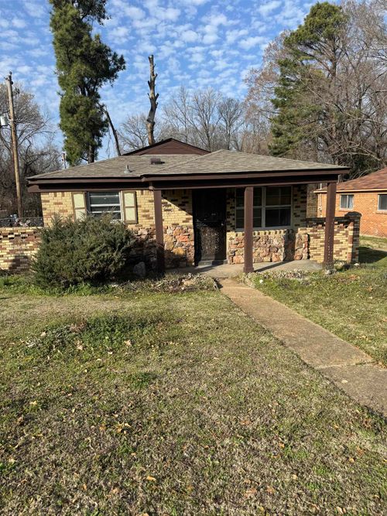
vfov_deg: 71.6
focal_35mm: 24
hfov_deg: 56.8
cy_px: 258
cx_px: 194
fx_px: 358
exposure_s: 1/3247
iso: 80
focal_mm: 6.76
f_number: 1.78
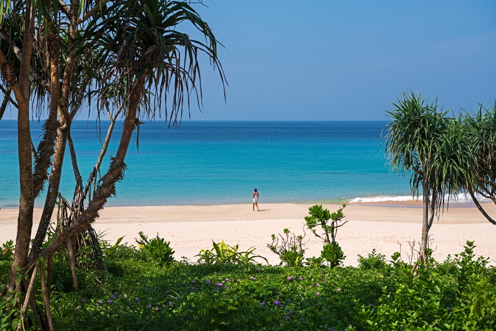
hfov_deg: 36.3
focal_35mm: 55
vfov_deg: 24.6
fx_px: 758
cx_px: 248
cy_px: 166
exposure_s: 1/500
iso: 100
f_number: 8
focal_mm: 55
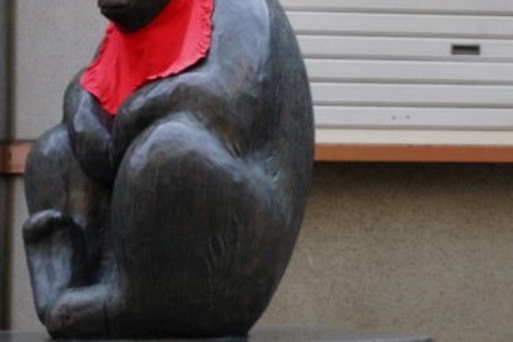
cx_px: 452
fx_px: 3477
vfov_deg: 5.6
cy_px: 110
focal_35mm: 244
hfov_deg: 8.4
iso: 640
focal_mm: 78
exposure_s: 1/125
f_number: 11
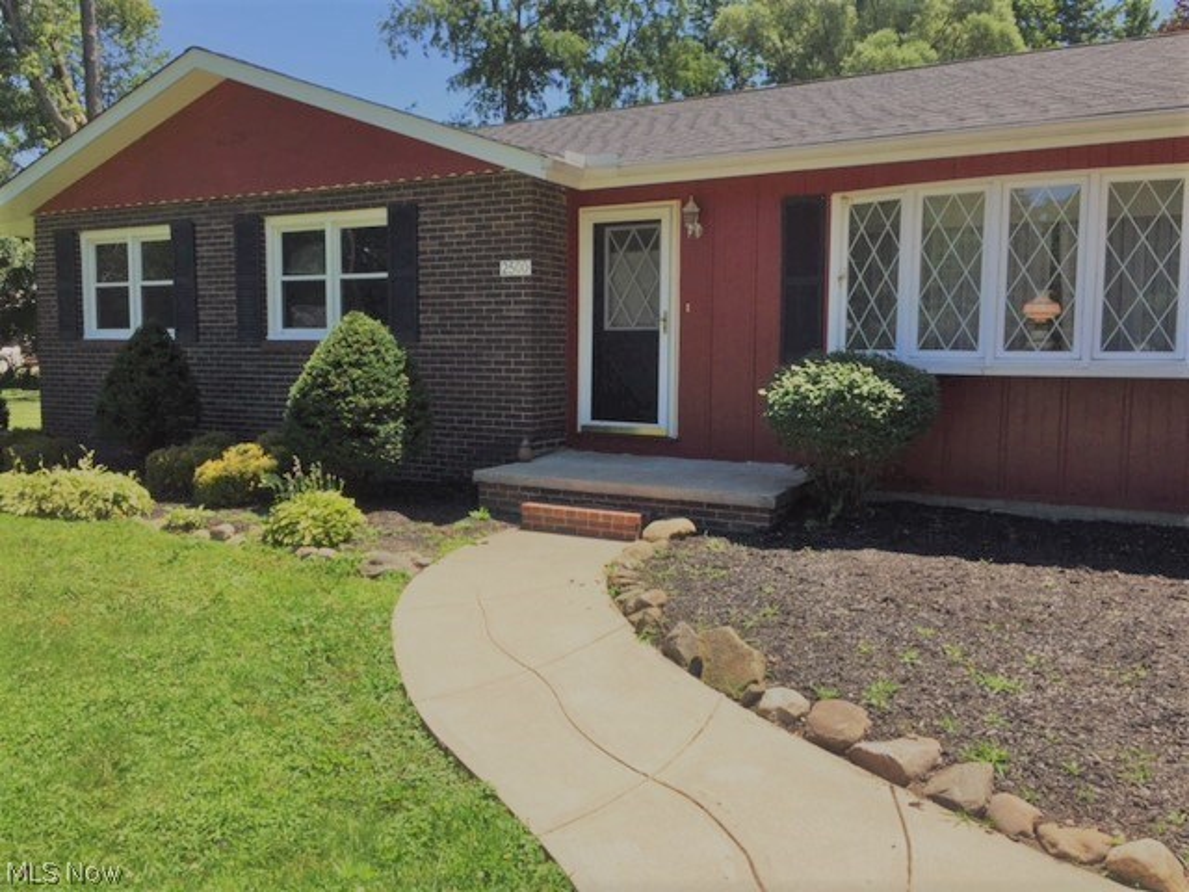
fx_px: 996
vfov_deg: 48.2
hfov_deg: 61.7
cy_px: 446
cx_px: 594
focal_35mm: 29
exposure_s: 1/1647
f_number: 2.2
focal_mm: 4.15
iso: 32
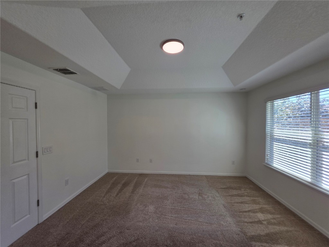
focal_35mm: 13
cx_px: 164
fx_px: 124
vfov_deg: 89.9
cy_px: 124
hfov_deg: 106.2
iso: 40
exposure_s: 1/120
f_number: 1.9
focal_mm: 2.2
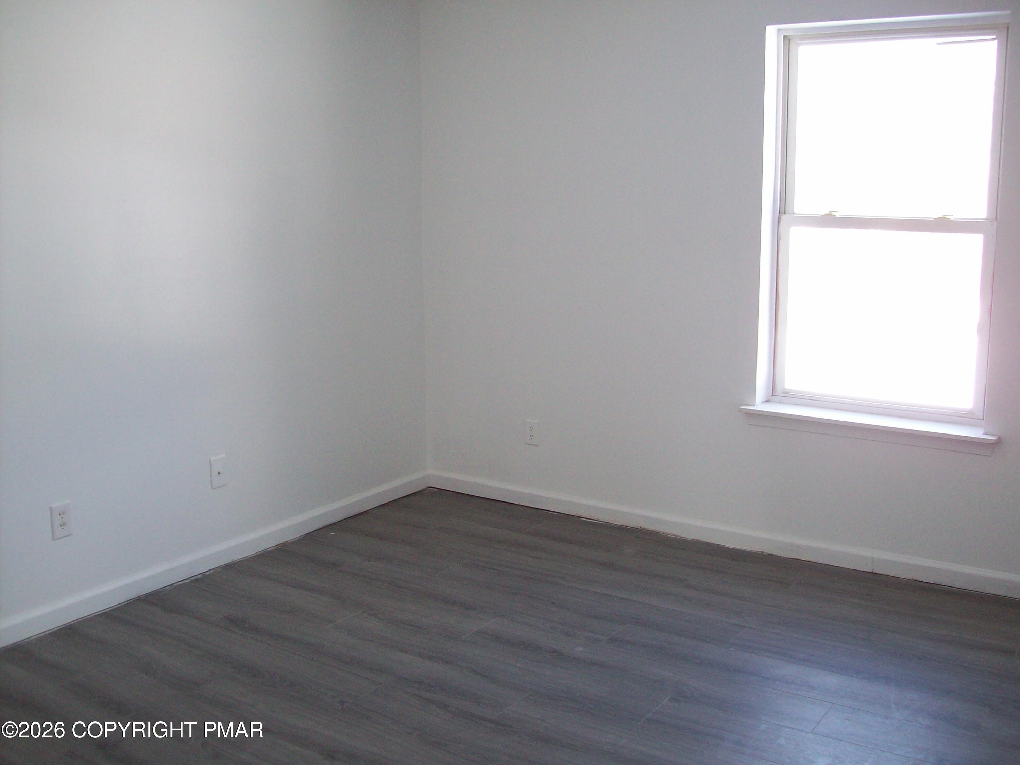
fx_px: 1061
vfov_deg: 39.7
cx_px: 510
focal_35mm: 36
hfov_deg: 51.4
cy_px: 382
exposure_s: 1/64
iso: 110
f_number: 2.7
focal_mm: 6
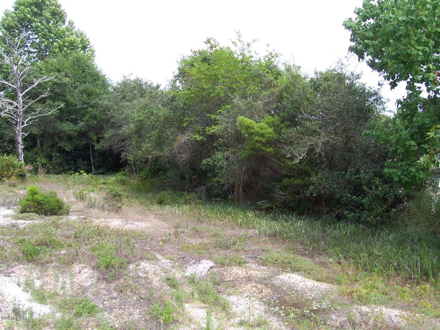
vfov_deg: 38.7
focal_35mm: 37
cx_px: 220
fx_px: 470
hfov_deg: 50.1
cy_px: 165
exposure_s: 1/180
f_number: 5.6
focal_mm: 5.6
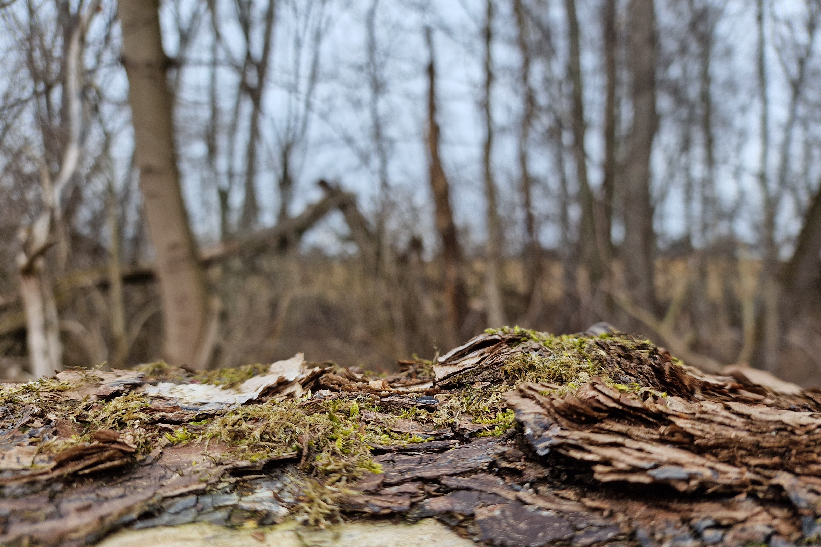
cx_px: 409
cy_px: 281
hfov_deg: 73.7
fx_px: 547
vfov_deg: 53.1
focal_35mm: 24
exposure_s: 1/293
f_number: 1.8
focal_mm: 6.4
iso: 50
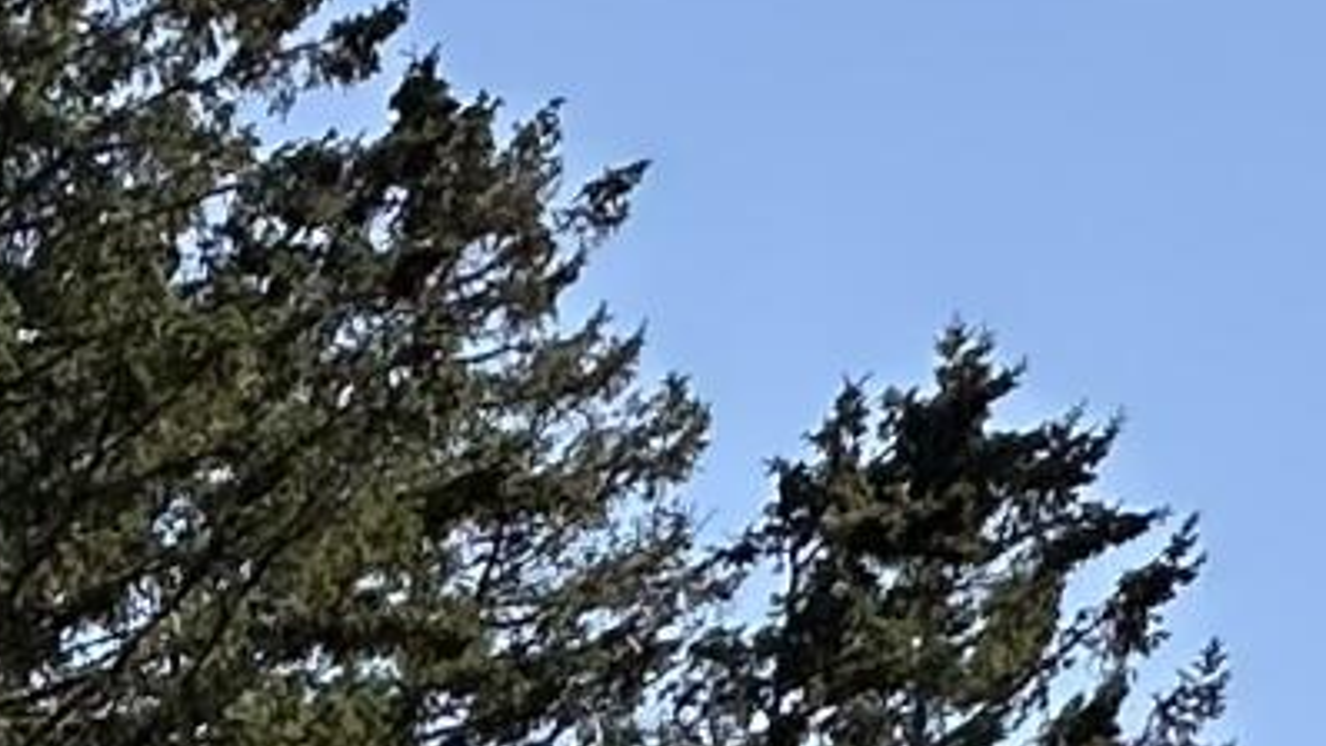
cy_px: 3031
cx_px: -1186
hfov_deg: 15.5
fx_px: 4044
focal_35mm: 115
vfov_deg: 7.4
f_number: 2.2
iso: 40
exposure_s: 1/917
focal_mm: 2.22
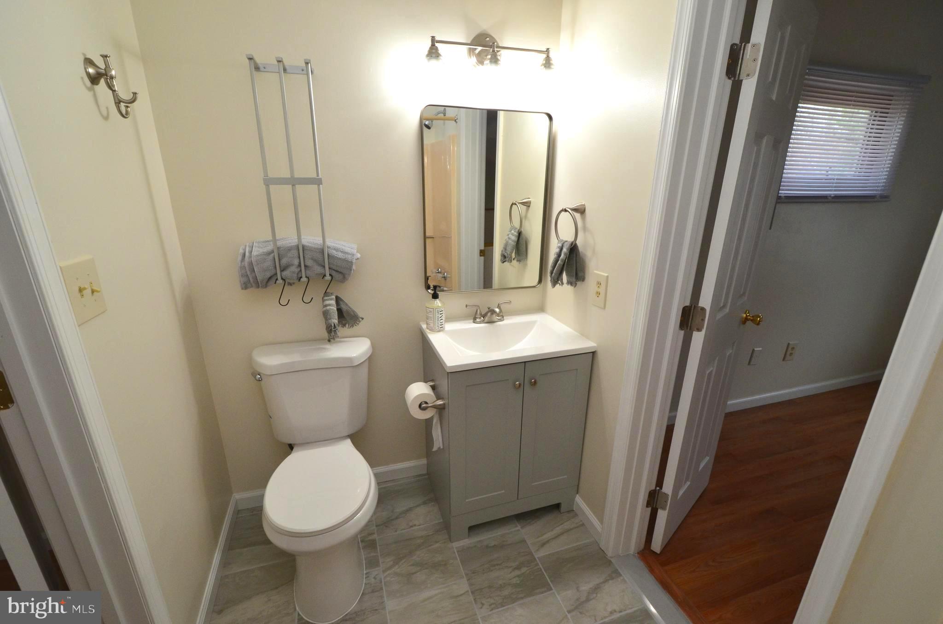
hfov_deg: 100.5
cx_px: 472
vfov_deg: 77.1
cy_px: 312
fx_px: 392
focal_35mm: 15
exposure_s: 1/60
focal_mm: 10
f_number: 5.6
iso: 800
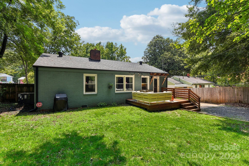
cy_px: 83
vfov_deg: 73.8
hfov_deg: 96.7
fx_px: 111
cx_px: 124
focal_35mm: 16
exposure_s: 1/400
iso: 200
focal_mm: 16
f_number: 8
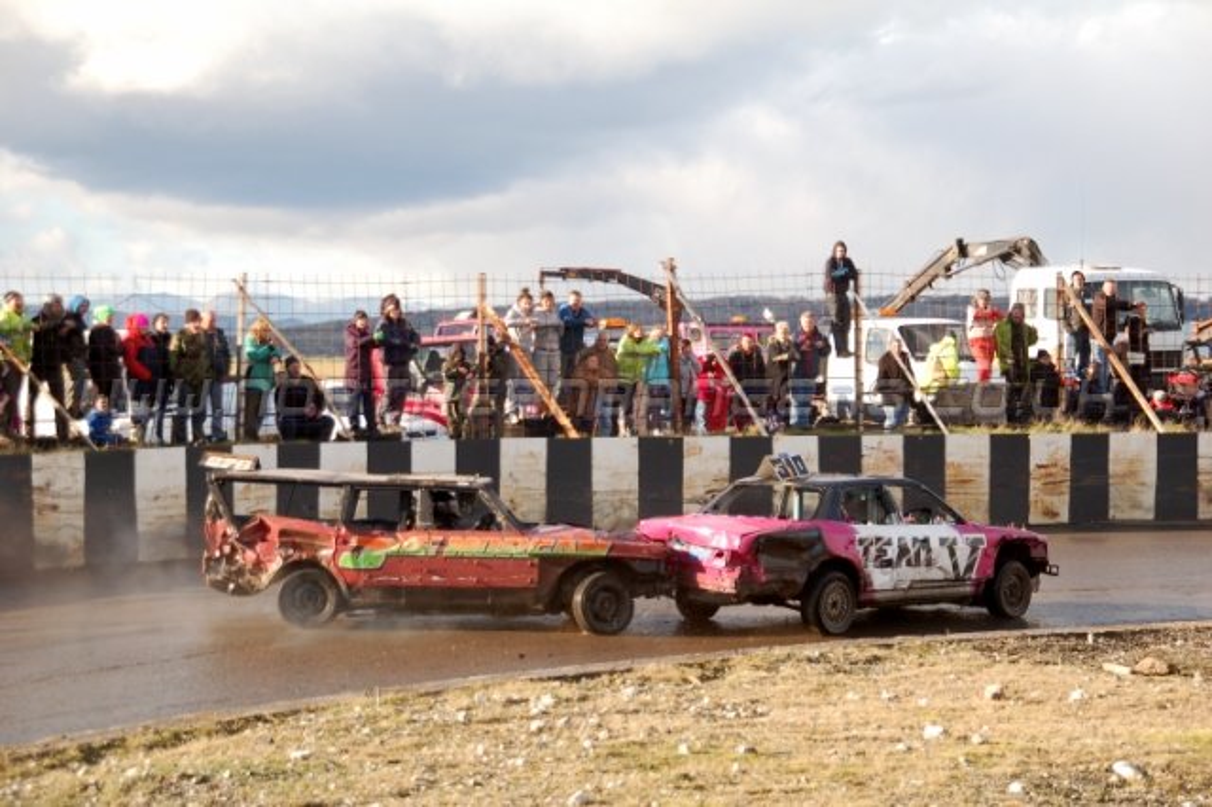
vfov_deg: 14.0
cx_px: 606
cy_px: 404
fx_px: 3281
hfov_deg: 20.9
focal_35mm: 98
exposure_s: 1/500
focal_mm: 65
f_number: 5.3
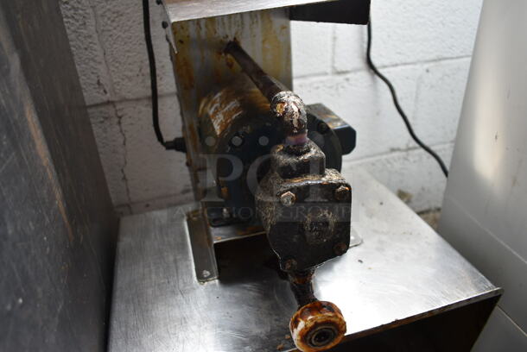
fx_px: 396
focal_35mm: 27
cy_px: 176
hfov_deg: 67.3
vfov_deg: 48.0
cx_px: 264
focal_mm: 18
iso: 200
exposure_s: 1/30
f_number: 3.5
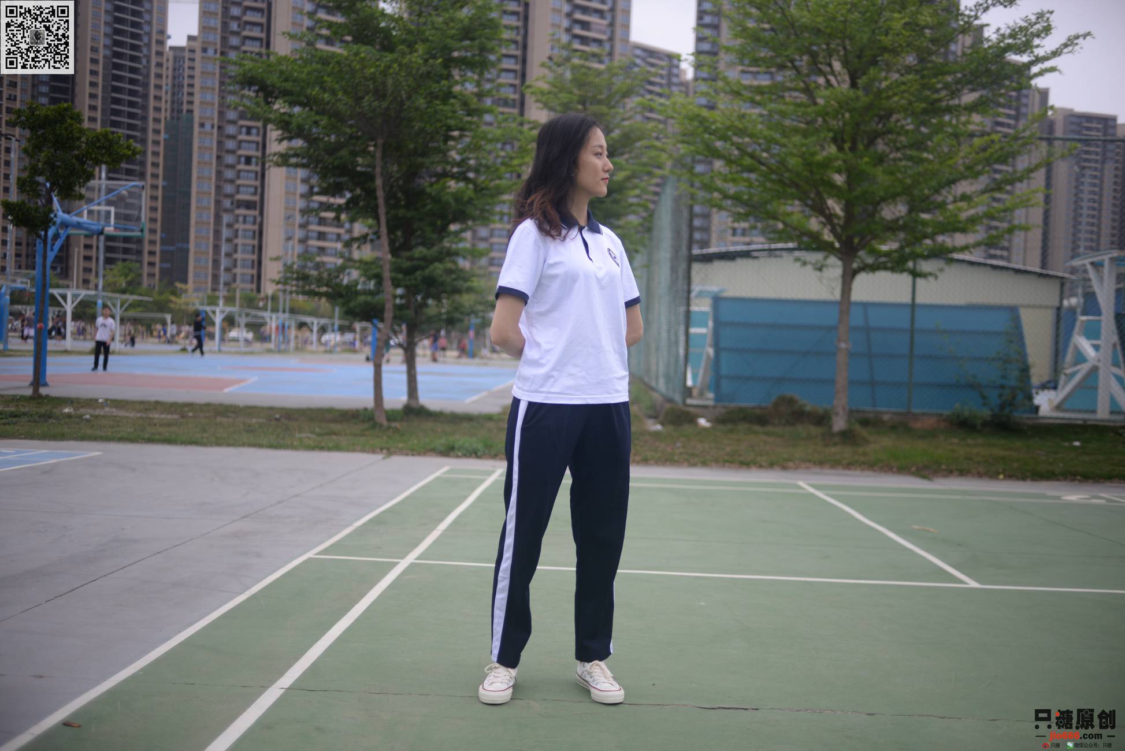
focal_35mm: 35
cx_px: 562
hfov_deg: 54.4
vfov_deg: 37.9
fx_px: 1094
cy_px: 376
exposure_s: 1/640
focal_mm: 35
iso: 125
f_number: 2
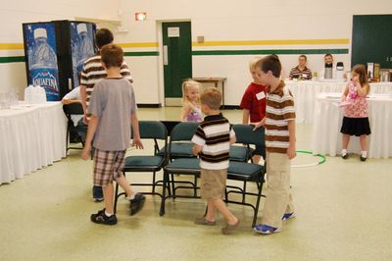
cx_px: 196
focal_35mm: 39
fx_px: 424
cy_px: 130
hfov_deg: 49.6
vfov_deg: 34.2
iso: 1600
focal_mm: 26
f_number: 5
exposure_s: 1/60
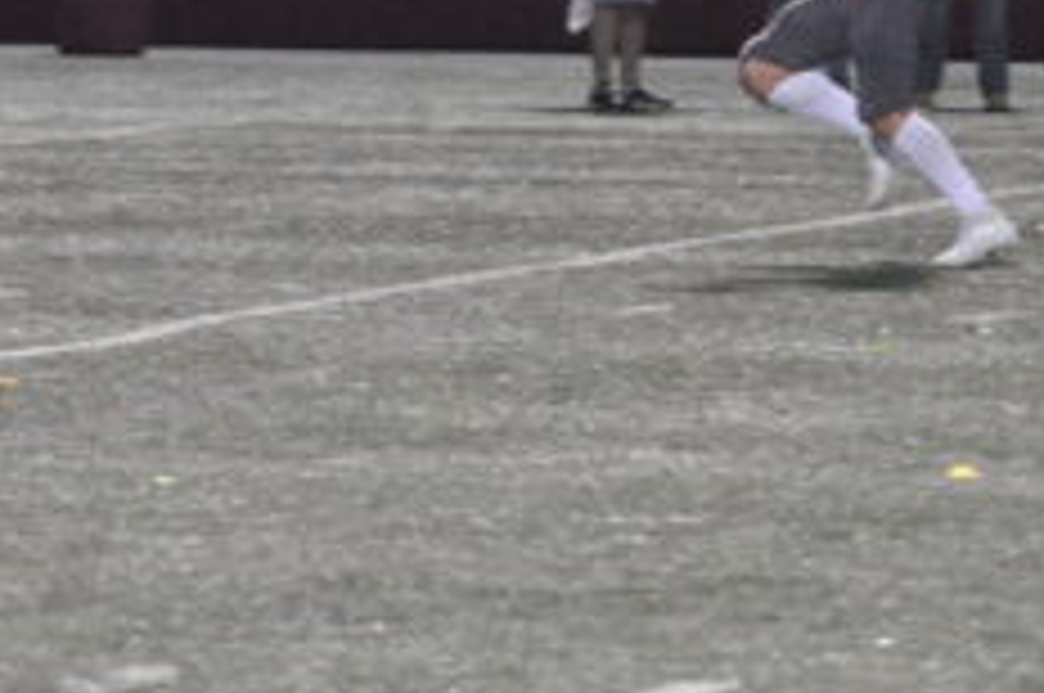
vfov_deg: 3.4
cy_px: 68
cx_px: 531
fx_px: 11702
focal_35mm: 404
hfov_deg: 5.1
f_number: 4.8
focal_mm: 125
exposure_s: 1/320
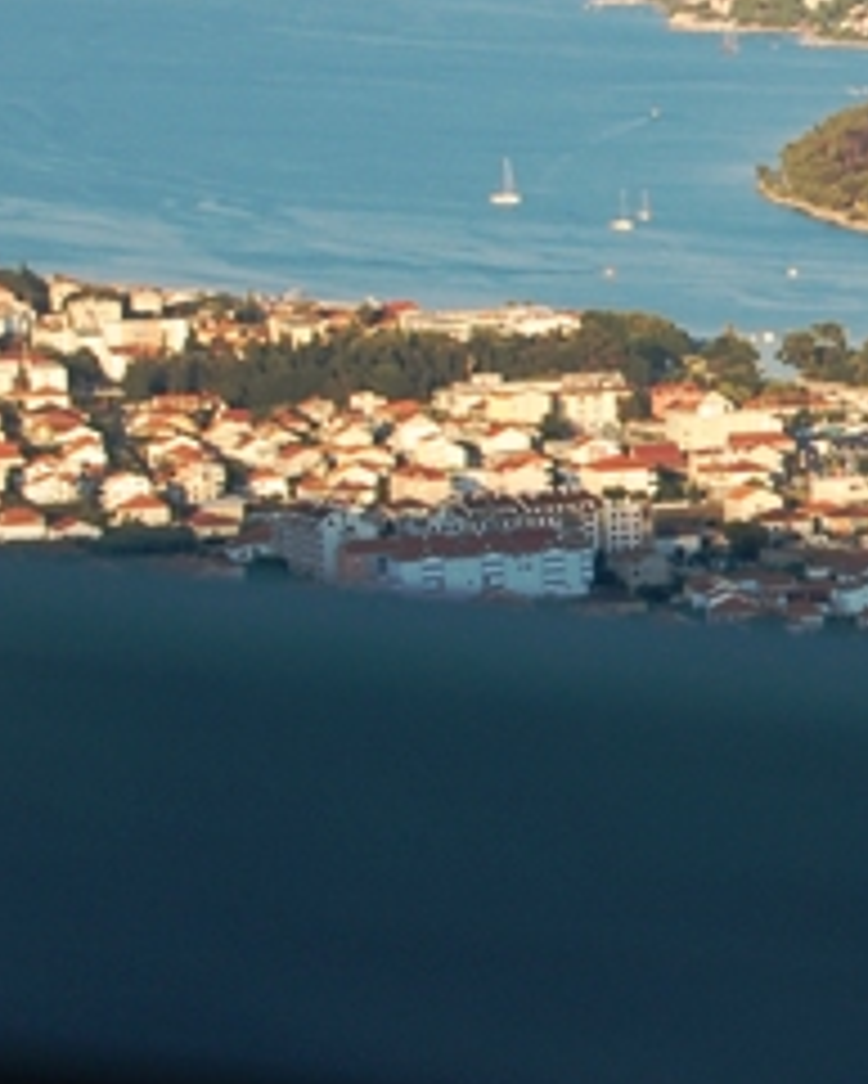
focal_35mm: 257
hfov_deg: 5.9
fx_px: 8233
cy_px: 319
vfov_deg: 7.5
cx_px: 1606
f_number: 5.6
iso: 200
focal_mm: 55
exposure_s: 1/125
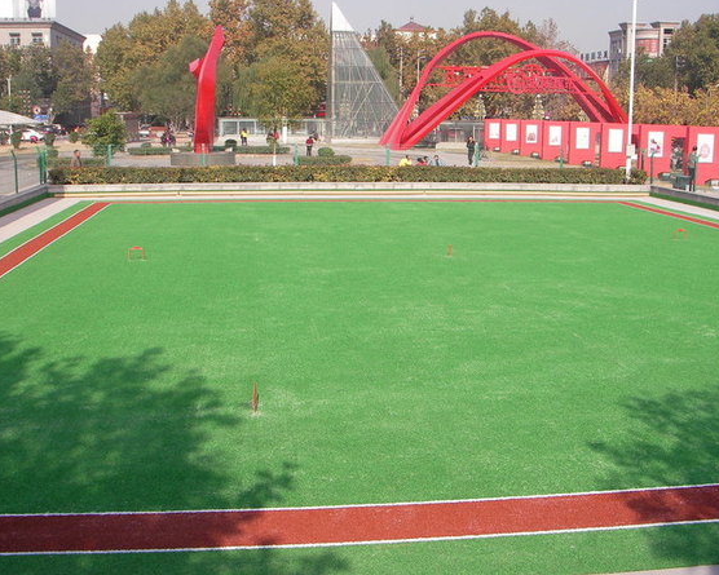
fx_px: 851
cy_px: 287
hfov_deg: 45.8
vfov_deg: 37.3
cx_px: 365
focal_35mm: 40
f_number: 6.6
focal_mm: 6.3
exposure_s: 1/195
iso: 50
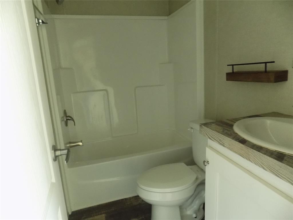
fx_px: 195
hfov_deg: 73.9
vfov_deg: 58.9
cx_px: 146
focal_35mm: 23
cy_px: 110
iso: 400
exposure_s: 1/10
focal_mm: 4
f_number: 3.1
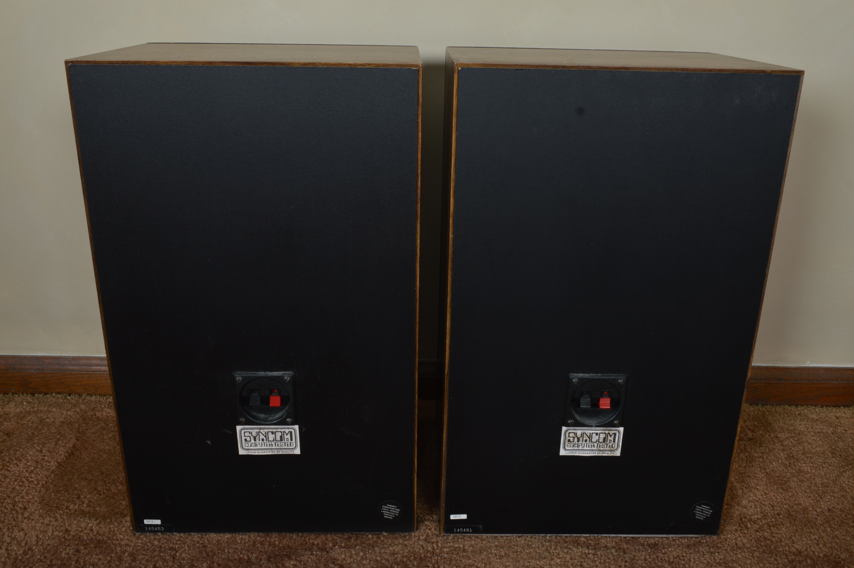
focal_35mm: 33
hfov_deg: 57.3
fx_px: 782
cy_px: 284
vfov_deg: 39.9
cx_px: 427
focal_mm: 22
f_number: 11
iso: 100
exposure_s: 1/200
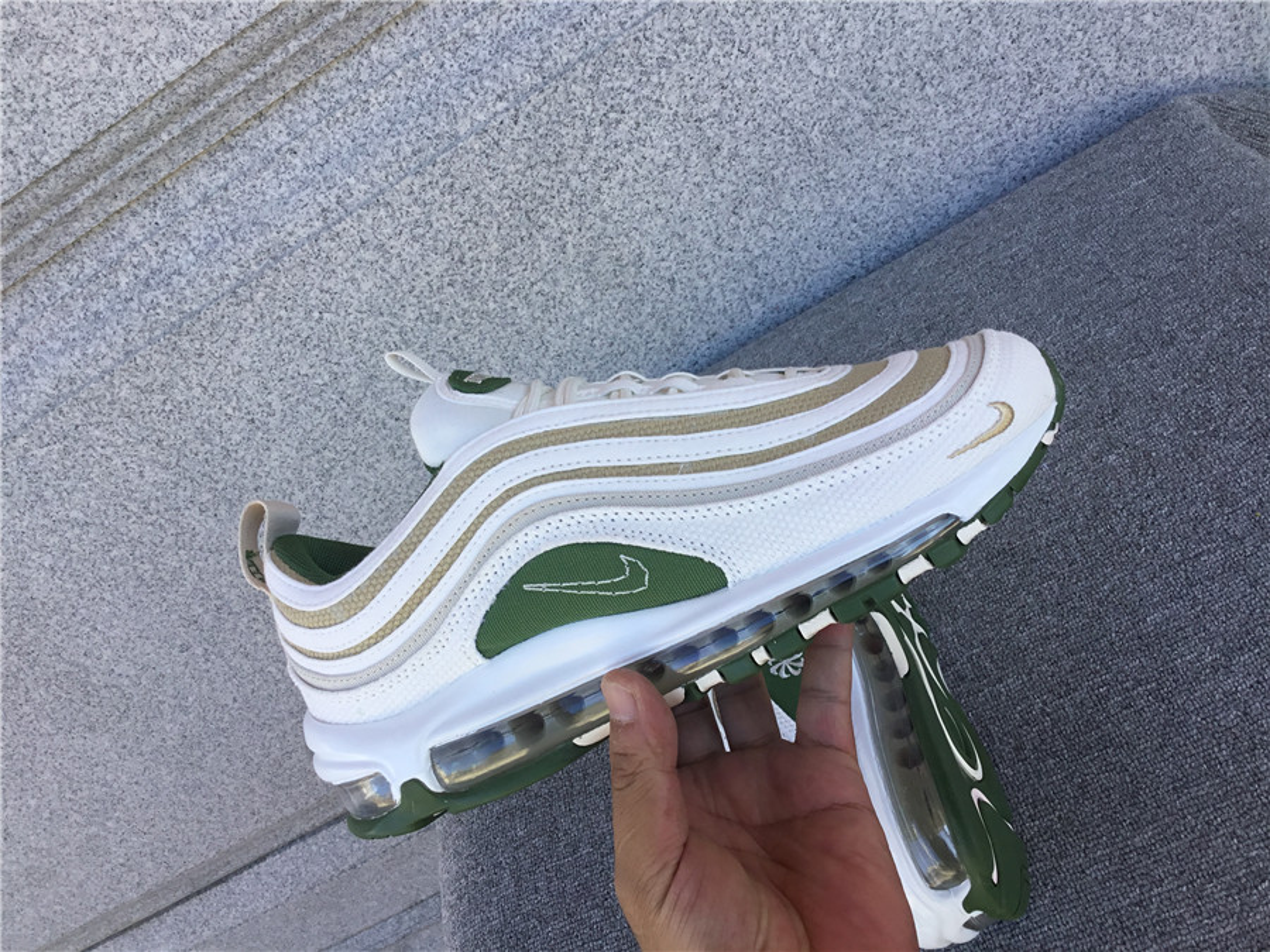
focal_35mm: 31
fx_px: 1137
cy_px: 476
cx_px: 635
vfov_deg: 45.4
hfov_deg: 58.4
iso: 25
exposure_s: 1/208
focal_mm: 3.3
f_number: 2.4
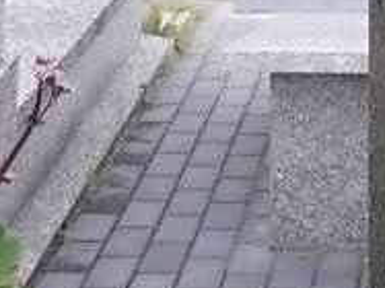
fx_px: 1634
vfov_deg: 9.9
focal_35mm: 147
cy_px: -76
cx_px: 657
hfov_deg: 12.5
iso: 80
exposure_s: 1/50
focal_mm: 6.1
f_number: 3.3
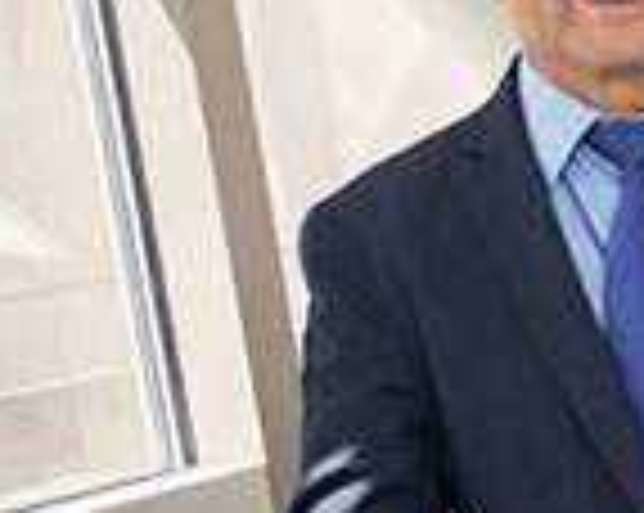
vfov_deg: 11.2
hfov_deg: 13.5
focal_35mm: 137
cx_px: 892
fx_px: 2608
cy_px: 434
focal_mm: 36
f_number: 3.3
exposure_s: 1/180
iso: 200
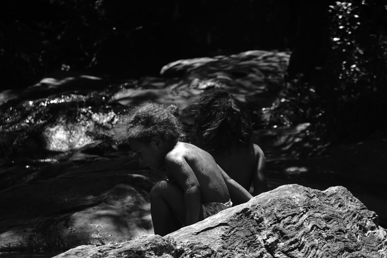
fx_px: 1999
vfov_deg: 7.4
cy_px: 129
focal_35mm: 186
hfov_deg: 11.1
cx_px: 194
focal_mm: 67.21
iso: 100
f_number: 4.5
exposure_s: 1/320
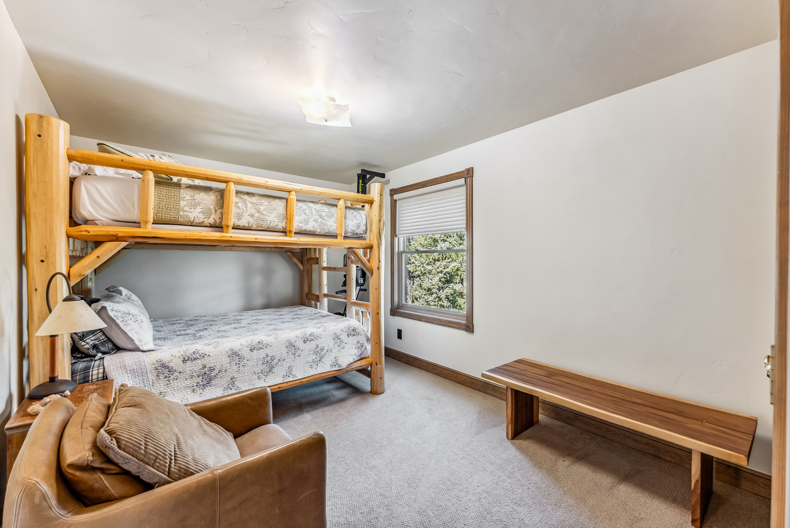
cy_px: 264
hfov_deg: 104.2
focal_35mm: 14
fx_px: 307
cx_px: 395
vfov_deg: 81.3
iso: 640
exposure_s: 1/10
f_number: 7.1
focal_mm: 14
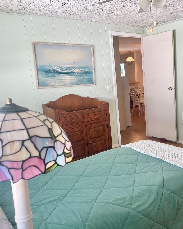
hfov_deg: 42.2
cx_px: 135
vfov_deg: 52.8
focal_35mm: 34
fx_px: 230
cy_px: 115
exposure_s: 1/121
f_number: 1.5
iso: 64
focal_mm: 5.7
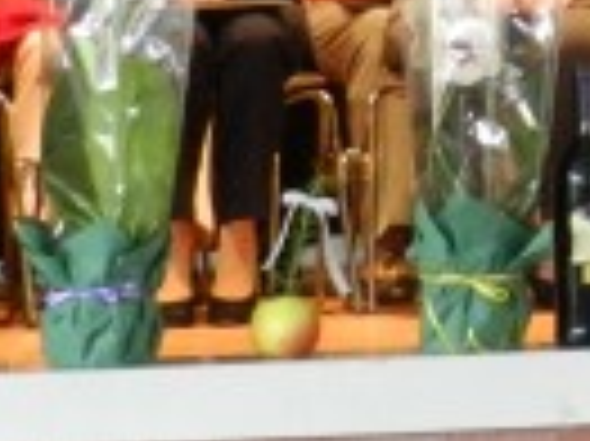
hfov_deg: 7.2
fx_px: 4410
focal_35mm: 259
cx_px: 1360
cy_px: -288
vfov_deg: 5.7
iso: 800
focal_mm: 9.4
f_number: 4.4
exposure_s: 1/40
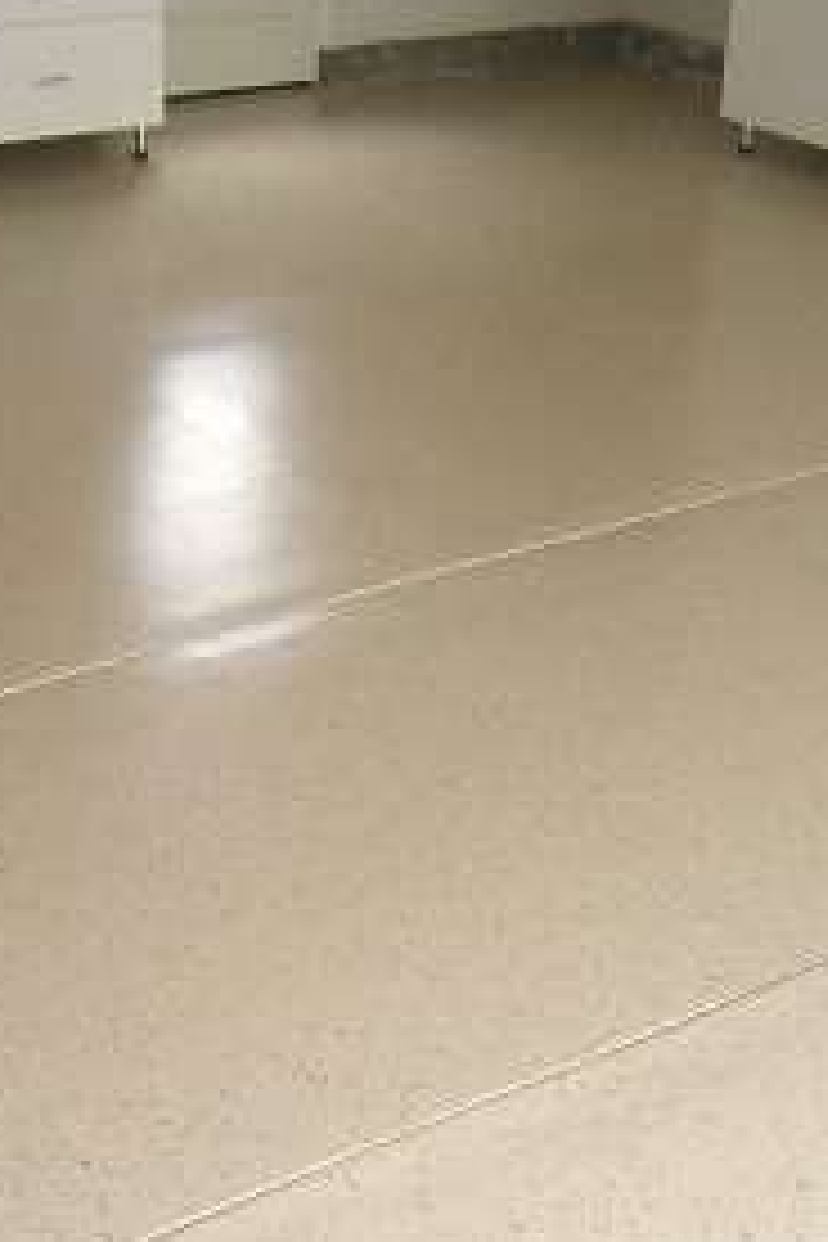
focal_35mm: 57
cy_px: 646
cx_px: 302
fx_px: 1966
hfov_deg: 23.7
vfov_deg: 35.0
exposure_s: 1/28
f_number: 2.6
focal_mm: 4.7
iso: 152
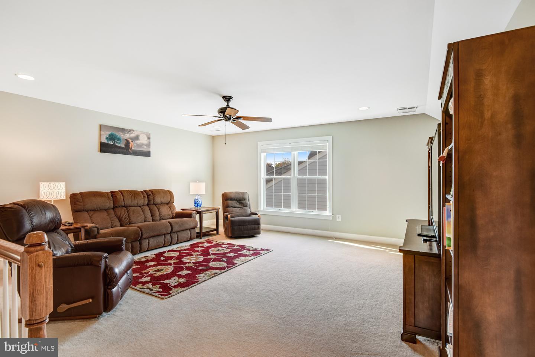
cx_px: 268
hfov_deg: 93.3
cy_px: 178
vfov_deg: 70.4
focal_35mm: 17
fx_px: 253
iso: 400
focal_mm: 17
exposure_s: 1/20
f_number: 8
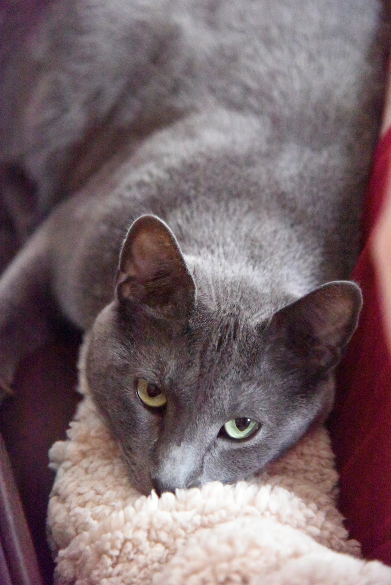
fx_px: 1954
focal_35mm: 120
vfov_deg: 17.1
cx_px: 196
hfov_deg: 11.4
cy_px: 292
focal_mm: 120
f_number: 4
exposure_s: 1/160
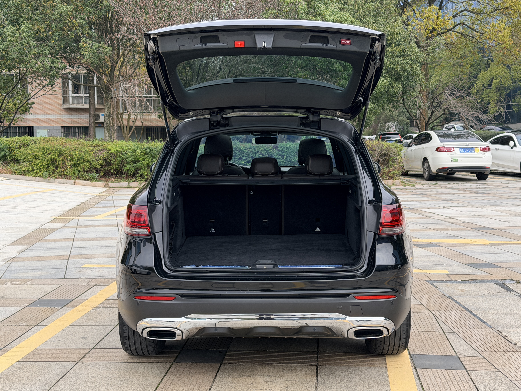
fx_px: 798
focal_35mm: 53
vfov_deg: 27.5
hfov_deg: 36.2
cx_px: 267
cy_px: 195
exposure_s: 1/1883
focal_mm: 6.76
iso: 80
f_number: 1.78
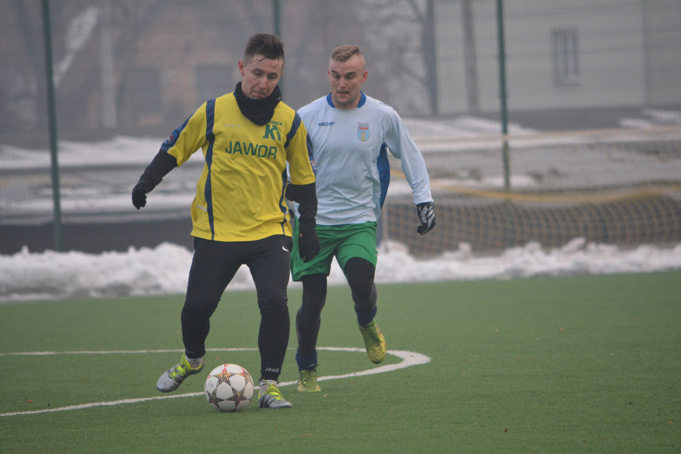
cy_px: 227
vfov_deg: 3.1
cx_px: 340
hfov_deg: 4.6
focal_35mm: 450
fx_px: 8512
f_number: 5.6
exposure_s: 1/500
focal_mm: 300
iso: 1600
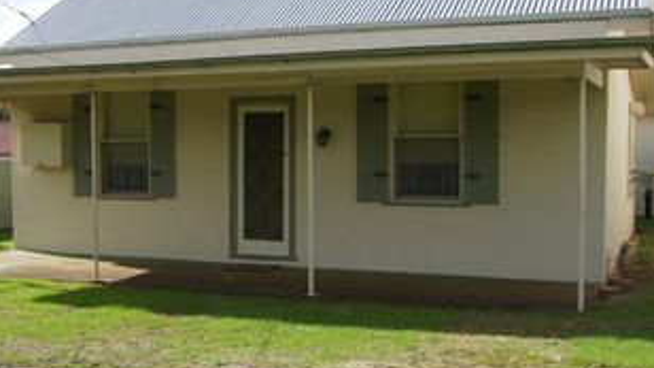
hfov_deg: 49.6
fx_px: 707
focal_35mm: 41
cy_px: 169
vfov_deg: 29.1
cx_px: 312
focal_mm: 17
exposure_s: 1/250
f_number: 9
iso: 200
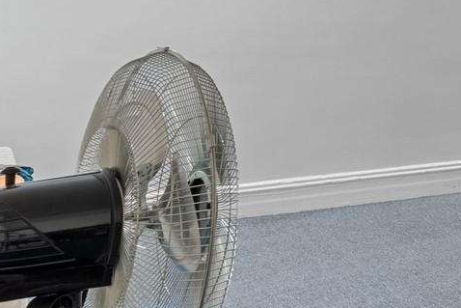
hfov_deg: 21.0
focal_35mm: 60
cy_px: 28
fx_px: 769
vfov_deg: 22.1
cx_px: 851
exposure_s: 6
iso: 400
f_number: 10
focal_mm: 14
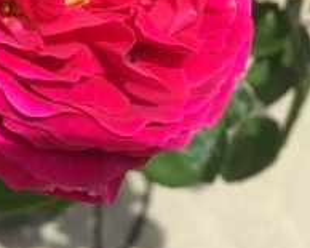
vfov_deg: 20.1
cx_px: 46
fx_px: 669
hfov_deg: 25.5
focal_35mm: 73
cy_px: -17
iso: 32
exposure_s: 1/1319
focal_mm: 4.15
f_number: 2.2
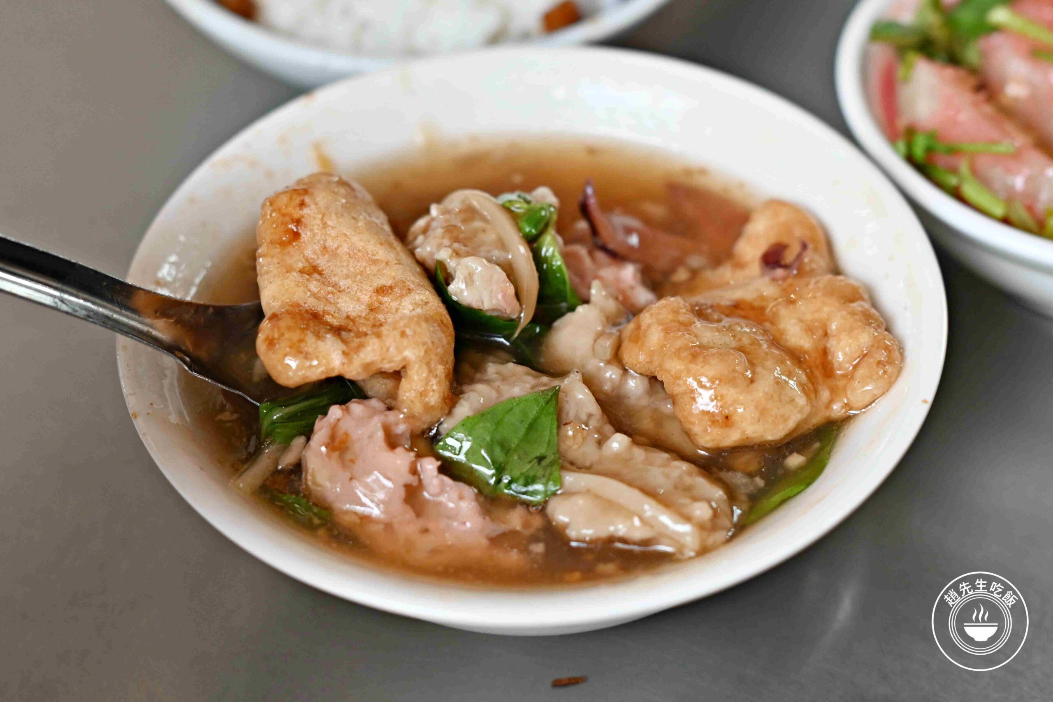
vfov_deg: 18.2
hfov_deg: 27.0
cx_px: 526
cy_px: 351
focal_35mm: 75
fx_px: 2194
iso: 640
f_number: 3.2
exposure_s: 1/160
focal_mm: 50
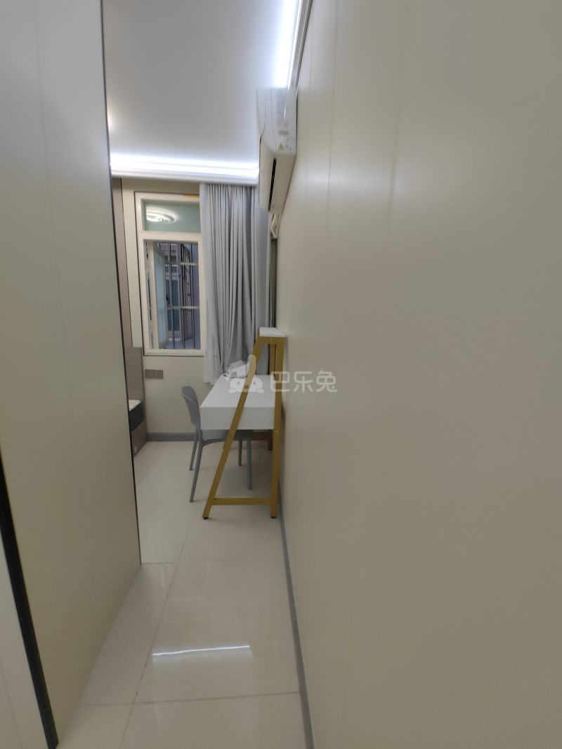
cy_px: 374
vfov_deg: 106.2
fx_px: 281
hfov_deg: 89.9
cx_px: 281
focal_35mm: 13
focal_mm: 1.95
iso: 100
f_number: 2.2
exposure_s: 1/50
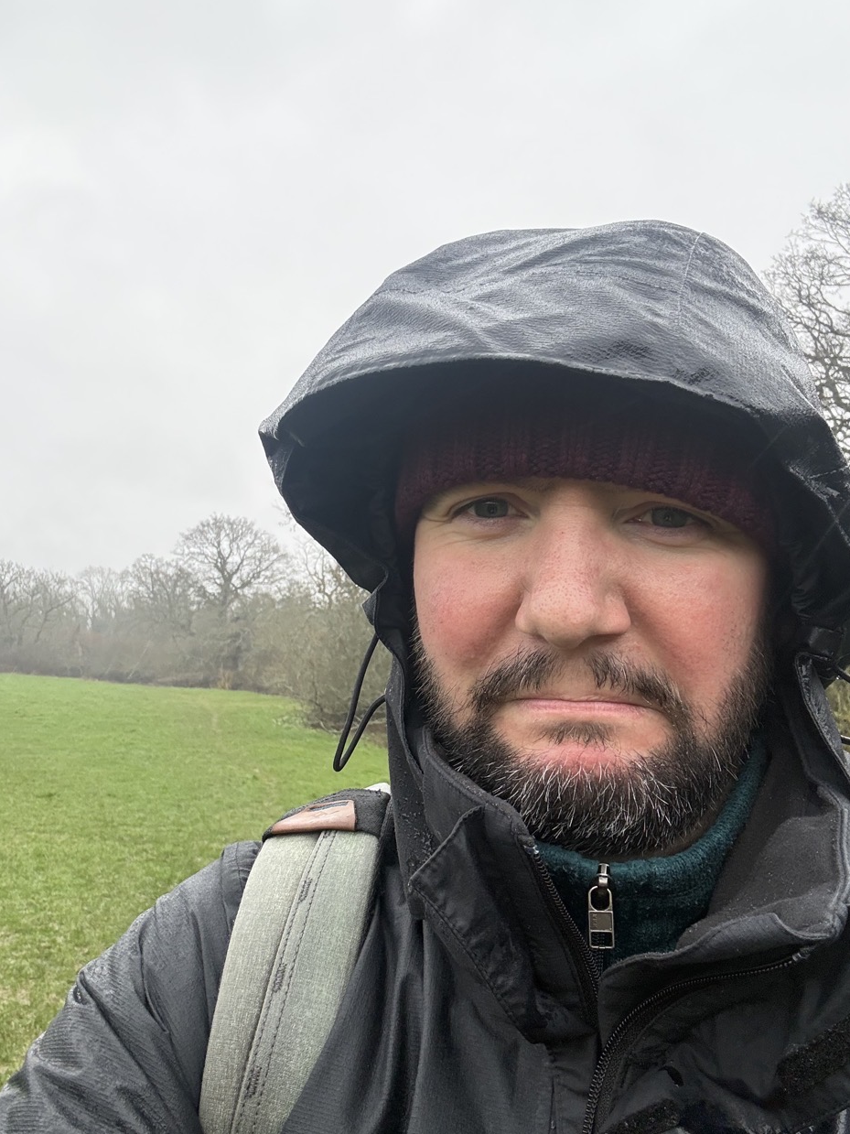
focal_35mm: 31
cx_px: 423
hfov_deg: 45.4
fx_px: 1015
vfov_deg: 58.4
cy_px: 559
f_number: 1.9
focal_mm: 2.69
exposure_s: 1/98
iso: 80
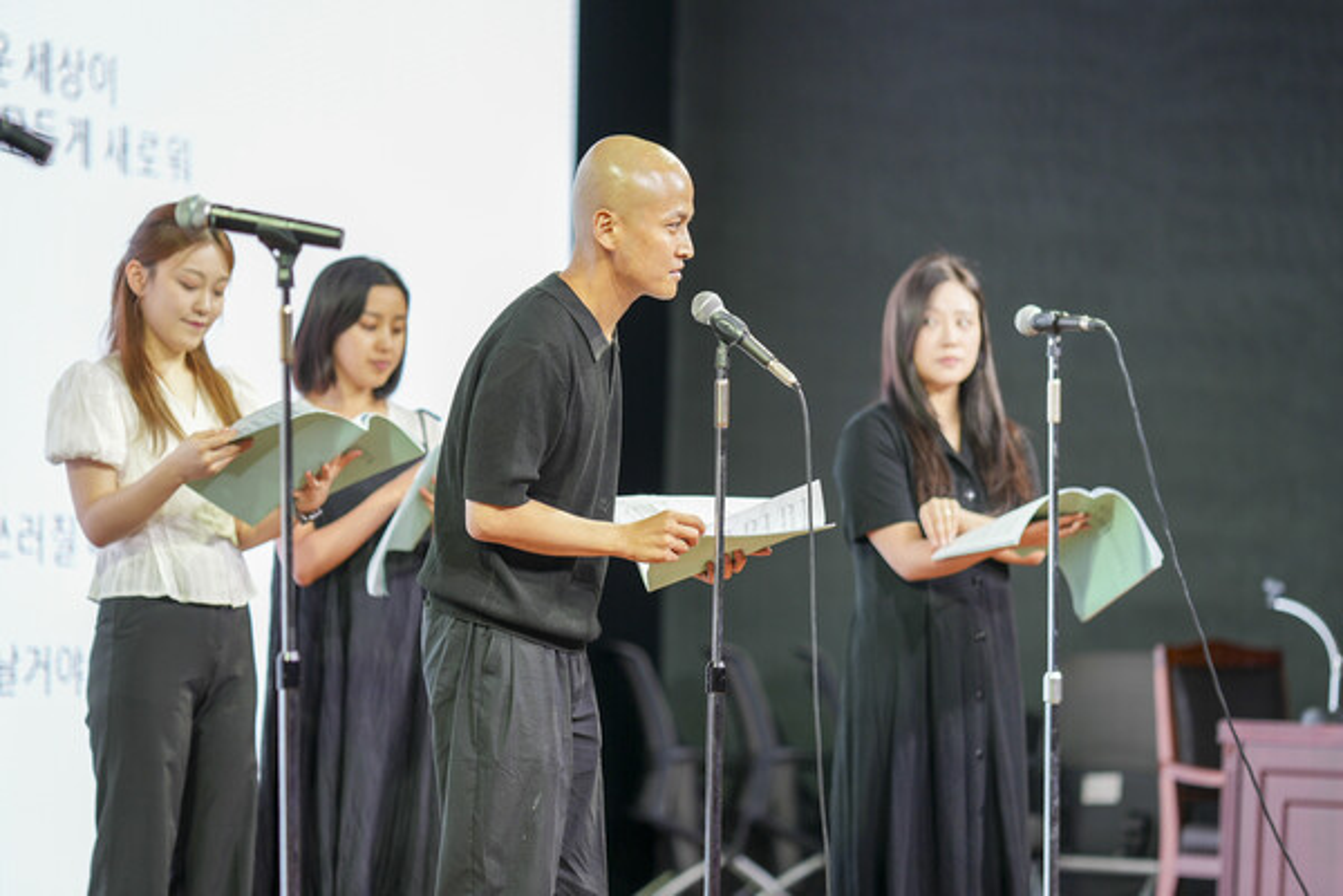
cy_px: 448
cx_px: 672
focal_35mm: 127
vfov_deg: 10.8
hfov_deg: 16.1
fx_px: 4737
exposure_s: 1/125
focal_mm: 85
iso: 160
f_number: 1.4
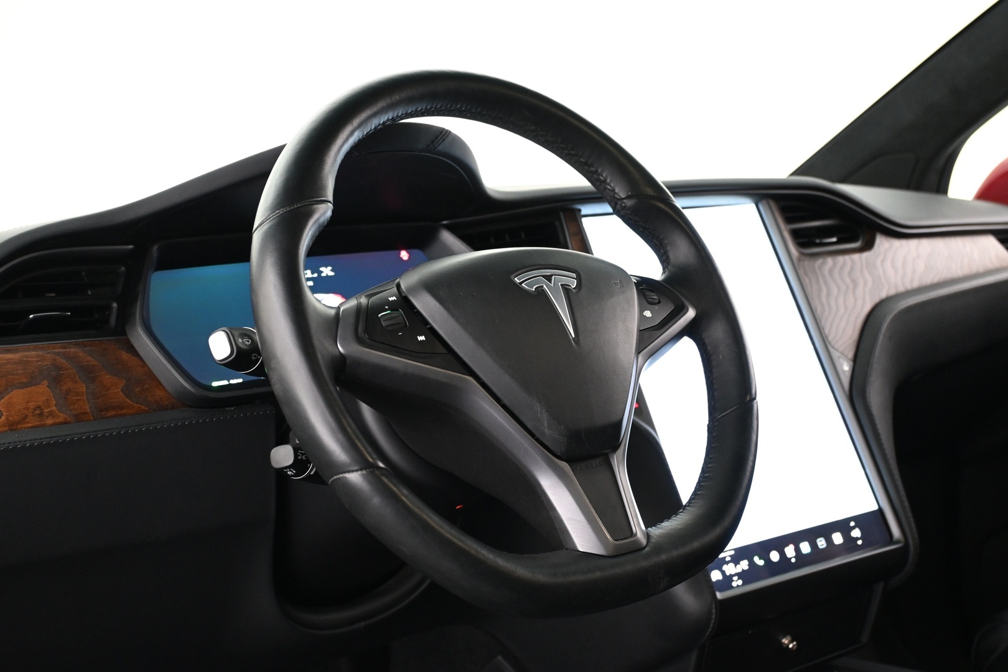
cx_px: 504
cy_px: 336
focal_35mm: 42
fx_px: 1176
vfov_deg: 31.9
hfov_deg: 46.4
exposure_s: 1/10
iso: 1600
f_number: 4.5
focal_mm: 28
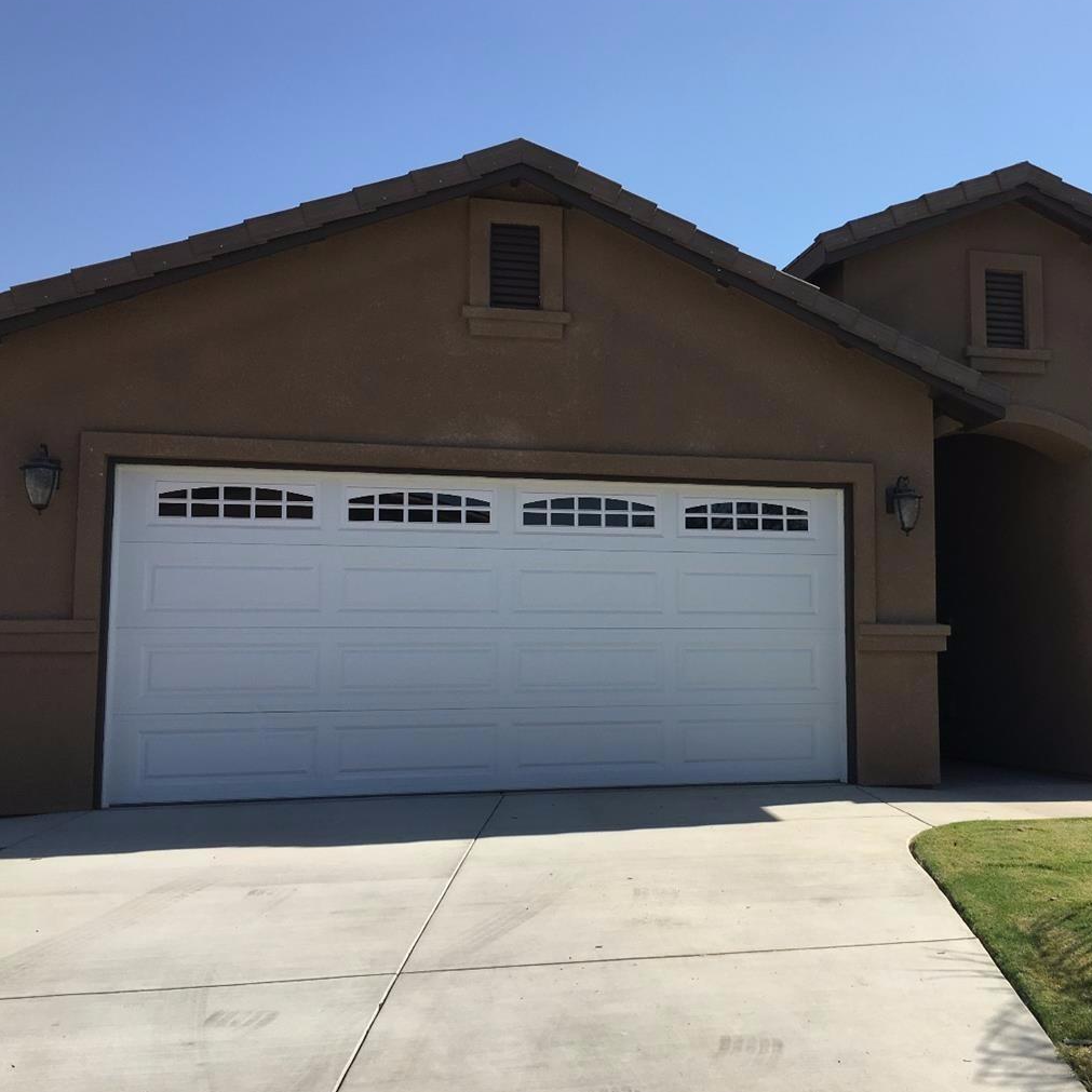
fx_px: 1356
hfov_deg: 43.3
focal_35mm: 38
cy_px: 540
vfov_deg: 43.9
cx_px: 723
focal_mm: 4.15
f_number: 2.2
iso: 25
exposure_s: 1/1479
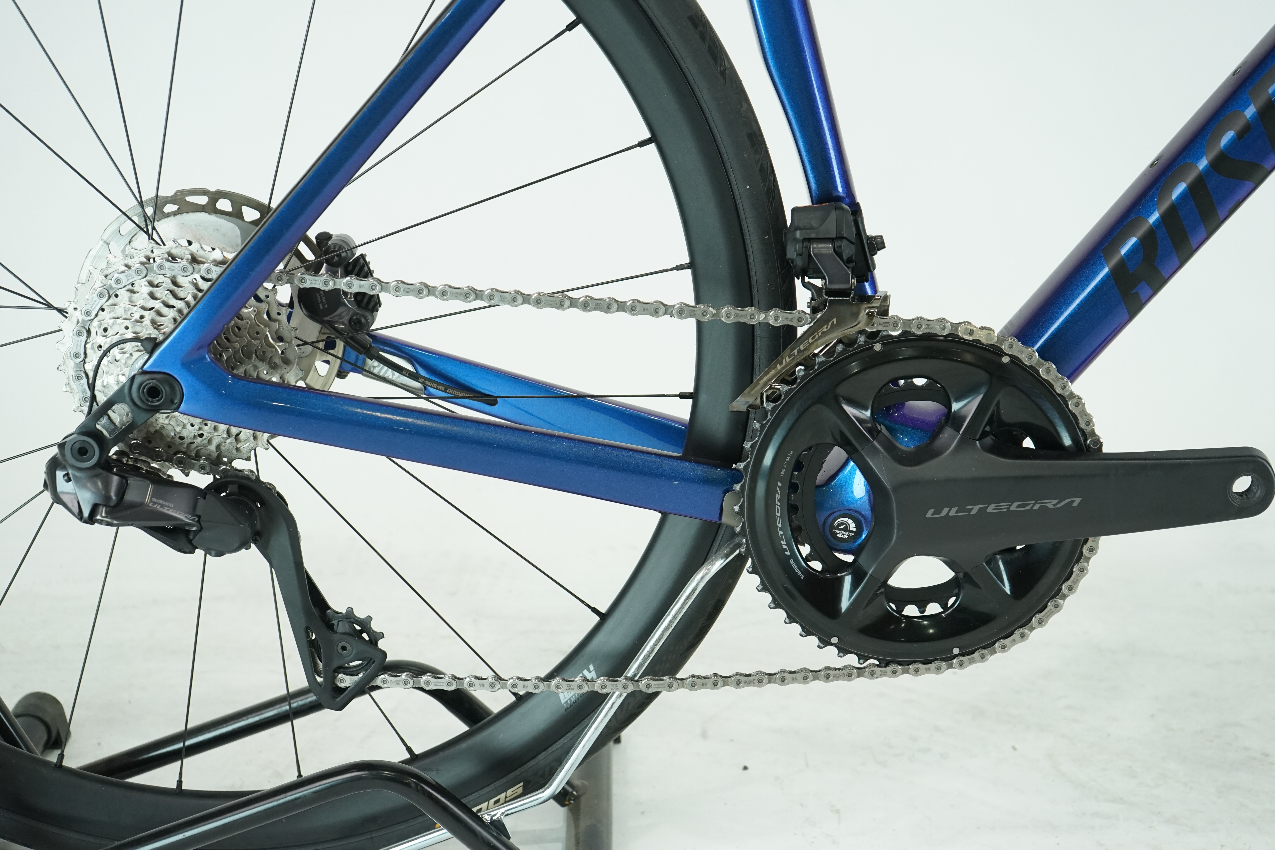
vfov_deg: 27.5
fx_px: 1735
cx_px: 638
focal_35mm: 49
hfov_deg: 40.3
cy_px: 425
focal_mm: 49
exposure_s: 1/200
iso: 1600
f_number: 5.6
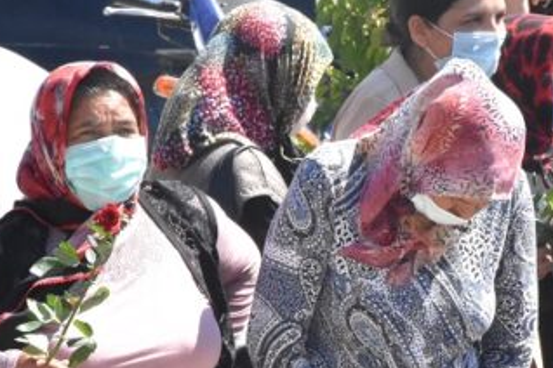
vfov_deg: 2.7
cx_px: 473
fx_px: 7781
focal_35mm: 507
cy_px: 357
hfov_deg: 4.1
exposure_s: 1/1000
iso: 4000
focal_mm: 105
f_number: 16
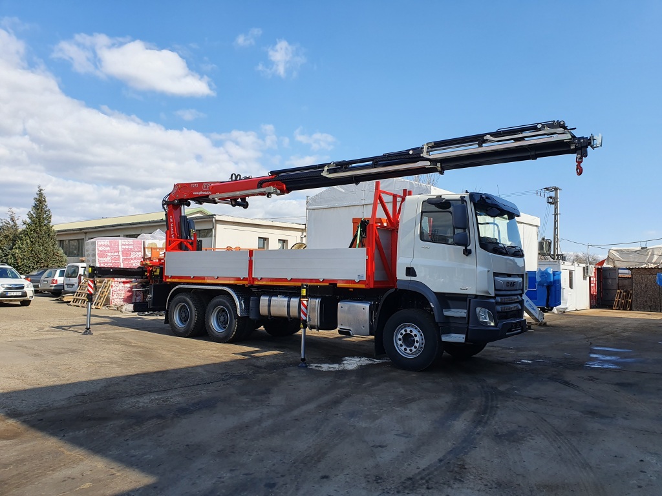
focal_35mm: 26
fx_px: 497
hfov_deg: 67.3
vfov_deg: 53.1
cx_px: 331
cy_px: 248
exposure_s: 1/1112
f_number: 2.4
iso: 50
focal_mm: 4.32
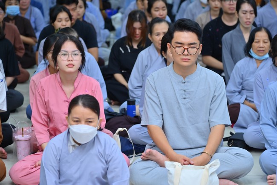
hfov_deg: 17.1
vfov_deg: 11.4
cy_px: 92
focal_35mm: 120
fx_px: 923
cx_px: 138
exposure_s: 1/100
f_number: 4.5
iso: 1000
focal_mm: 120
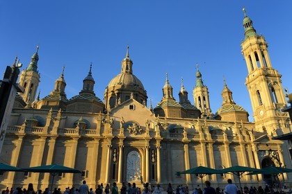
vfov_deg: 53.1
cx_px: 146
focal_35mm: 24
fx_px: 195
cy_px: 97
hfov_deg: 73.7
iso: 400
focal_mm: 24
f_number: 10
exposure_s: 1/250
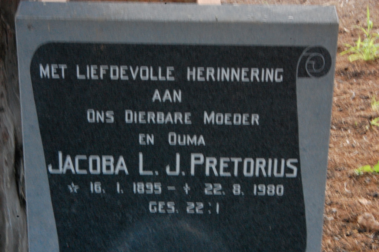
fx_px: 1231
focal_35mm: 117
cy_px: 126
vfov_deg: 11.7
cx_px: 190
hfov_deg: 17.5
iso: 1600
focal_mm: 78
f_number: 22
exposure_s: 1/13
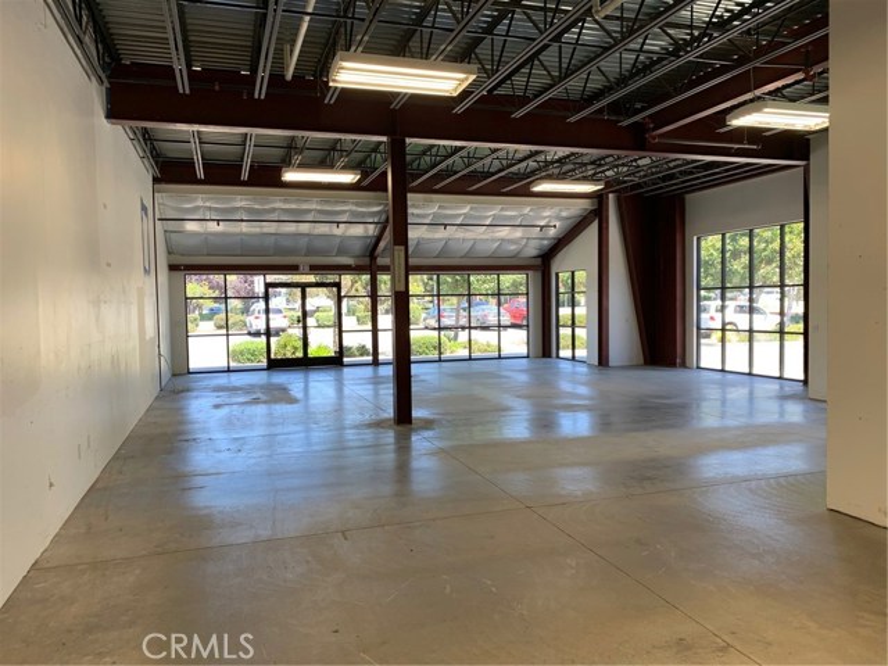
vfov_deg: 53.1
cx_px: 444
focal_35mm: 26
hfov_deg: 67.3
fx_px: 667
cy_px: 333
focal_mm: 4.25
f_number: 1.8
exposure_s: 1/120
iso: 64
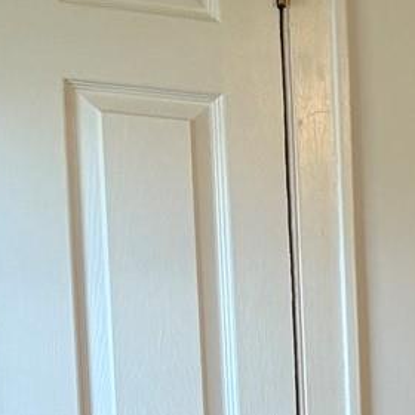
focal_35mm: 155
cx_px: 1476
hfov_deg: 8.3
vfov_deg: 10.7
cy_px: 686
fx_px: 2102
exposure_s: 1/120
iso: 125
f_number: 1.78
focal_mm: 6.76
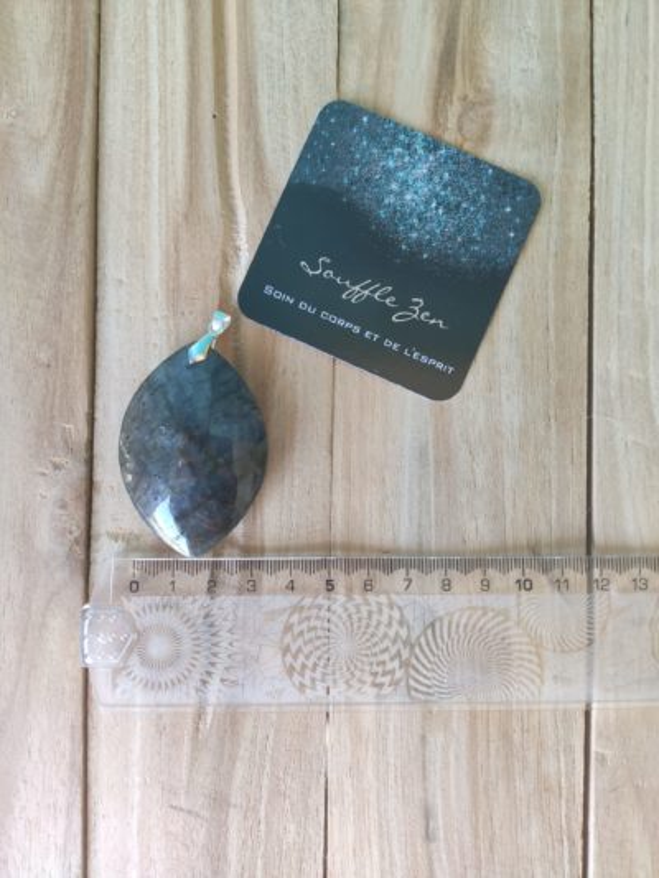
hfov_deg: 53.1
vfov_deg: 67.3
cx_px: 330
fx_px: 660
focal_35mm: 26
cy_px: 439
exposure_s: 1/50
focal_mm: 4.77
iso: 320
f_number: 1.75
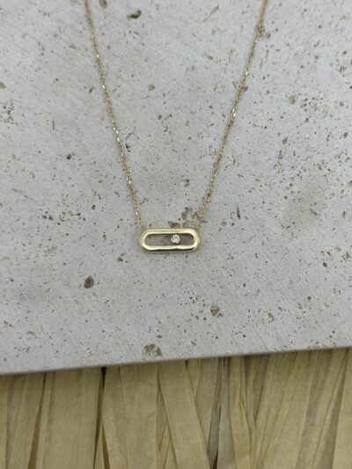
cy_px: 234
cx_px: 176
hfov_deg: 30.3
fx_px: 651
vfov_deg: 39.6
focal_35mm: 48
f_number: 1.78
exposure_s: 1/454
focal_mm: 6.86
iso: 80
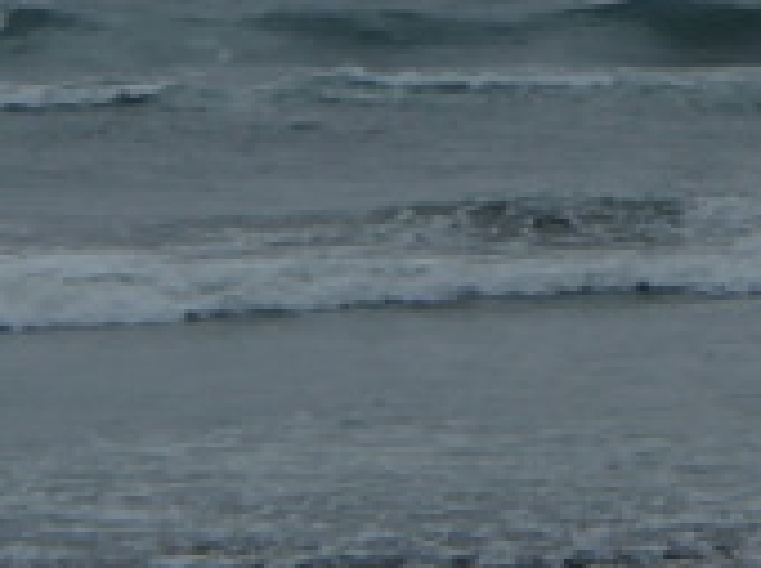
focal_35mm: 339
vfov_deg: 4.3
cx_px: 385
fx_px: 7442
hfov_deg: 5.9
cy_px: -470
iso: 125
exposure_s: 1/160
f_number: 13
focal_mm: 16.1
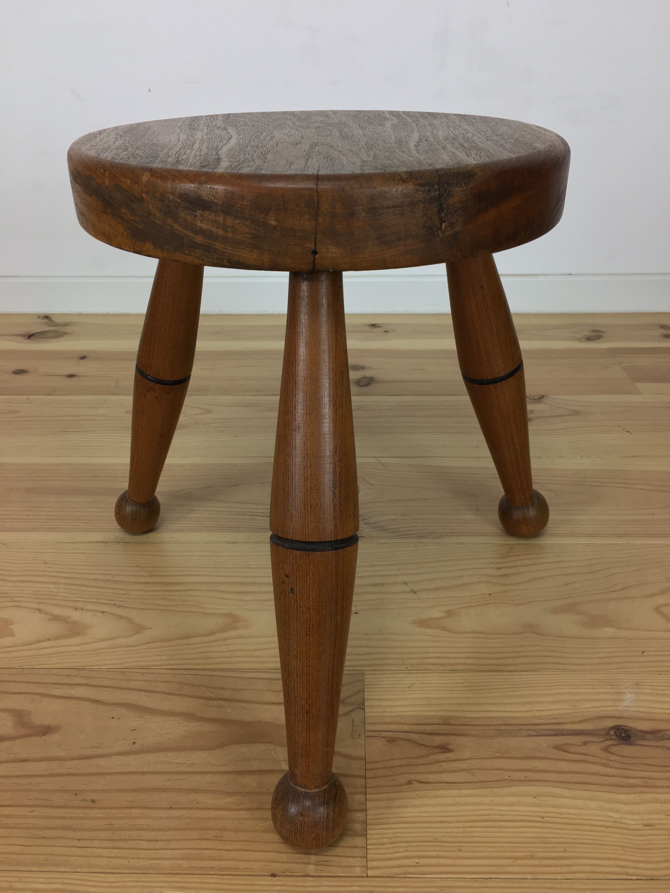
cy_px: 446
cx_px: 335
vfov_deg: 61.7
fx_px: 748
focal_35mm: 29
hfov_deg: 48.2
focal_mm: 4.15
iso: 50
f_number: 2.2
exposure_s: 1/33
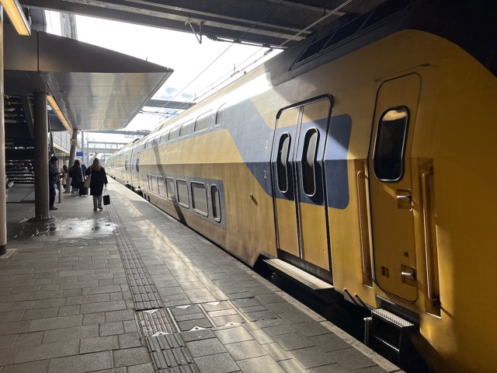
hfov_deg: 67.3
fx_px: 373
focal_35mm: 26
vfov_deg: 53.1
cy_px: 186
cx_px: 248
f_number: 1.5
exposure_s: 1/604
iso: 50
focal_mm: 5.7
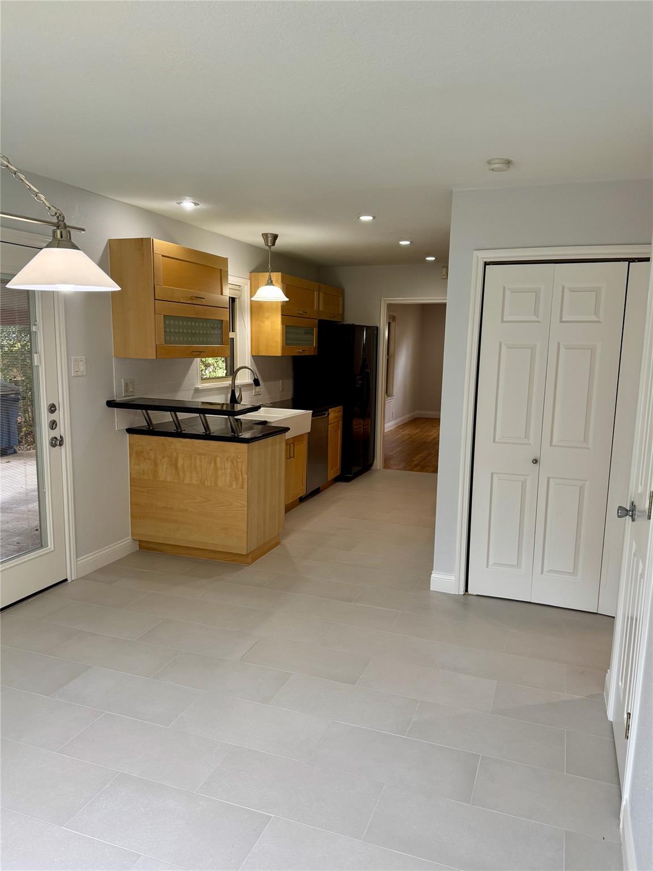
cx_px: 326
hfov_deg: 56.8
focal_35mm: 24
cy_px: 436
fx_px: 604
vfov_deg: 71.6
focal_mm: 6.76
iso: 160
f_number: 1.78
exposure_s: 1/120
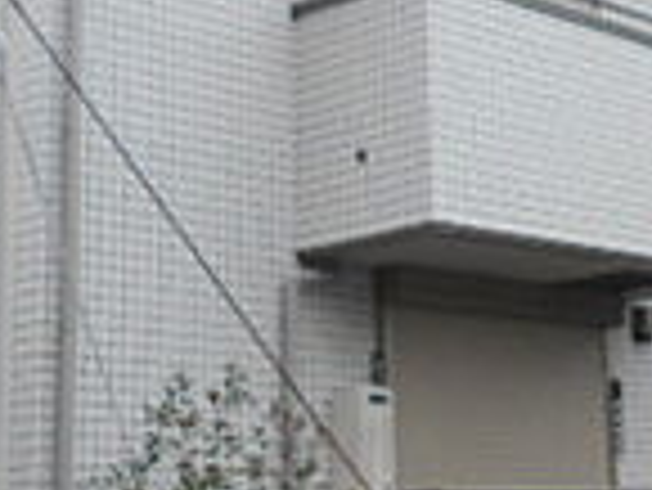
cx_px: 648
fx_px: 1715
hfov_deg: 20.8
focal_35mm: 91
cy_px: 97
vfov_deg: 16.1
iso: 80
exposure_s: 1/320
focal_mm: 4.6
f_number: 3.2
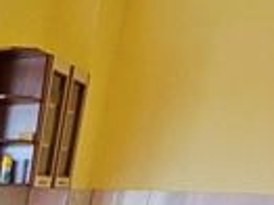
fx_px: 554
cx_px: -175
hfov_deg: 21.5
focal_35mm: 70
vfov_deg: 15.7
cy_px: 429
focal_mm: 1.7
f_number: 2.2
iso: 80
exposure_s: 1/50
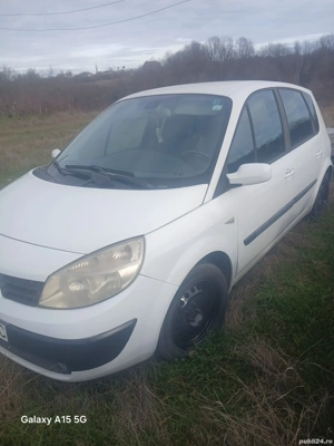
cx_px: 167
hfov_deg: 53.1
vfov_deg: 67.3
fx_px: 334
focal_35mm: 26
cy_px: 223
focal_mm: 3.98
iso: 20
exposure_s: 1/278
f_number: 1.8
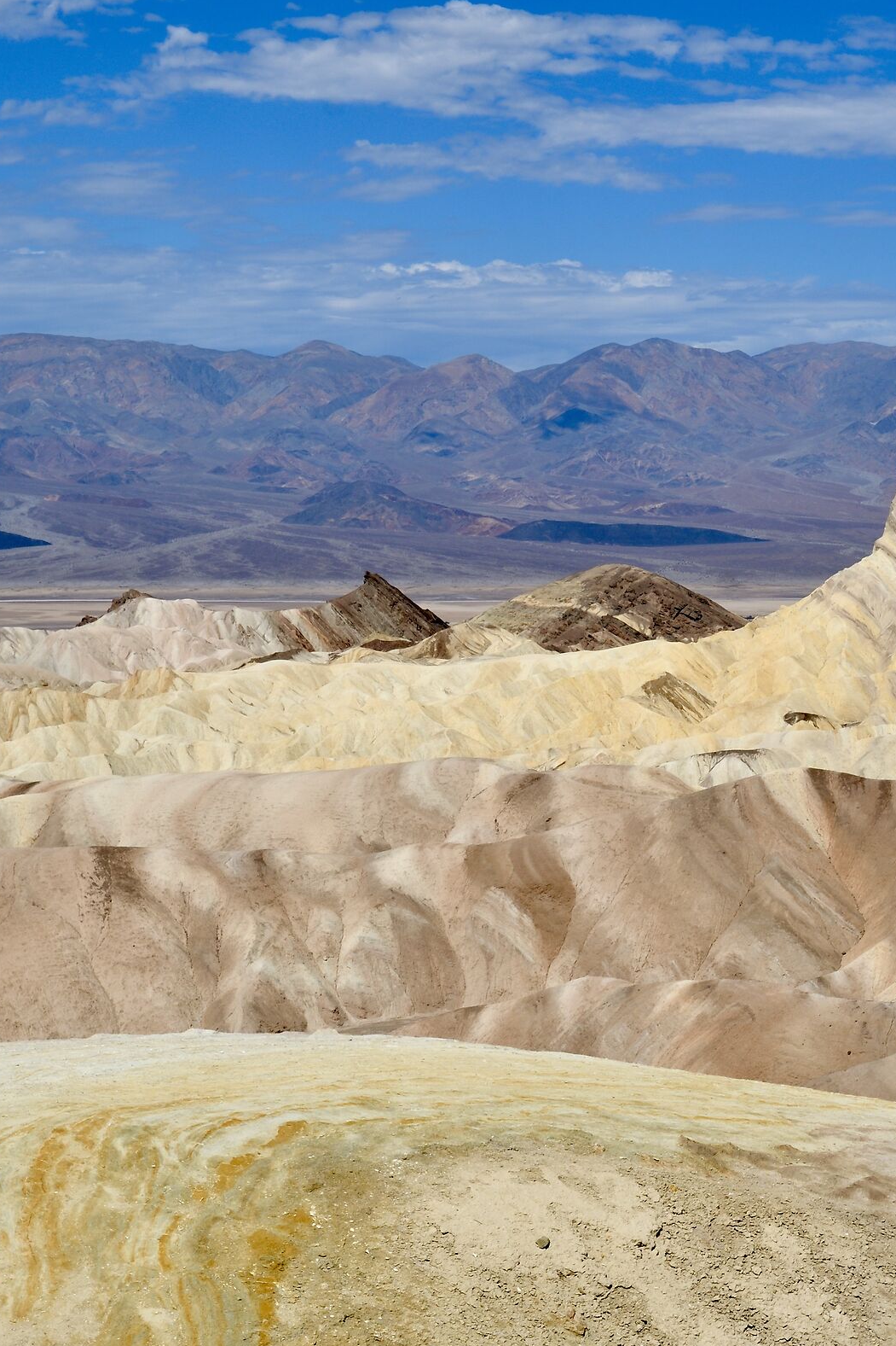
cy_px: 666
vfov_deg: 28.5
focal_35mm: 71
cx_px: 425
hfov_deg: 19.2
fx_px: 2642
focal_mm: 31
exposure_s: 1/400
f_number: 10
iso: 100
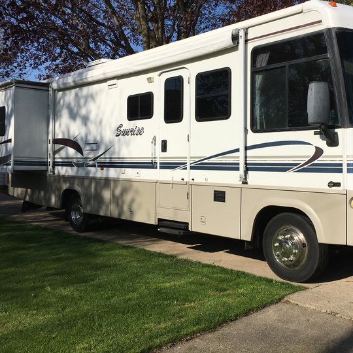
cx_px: 217
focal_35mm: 38
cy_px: 162
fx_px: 438
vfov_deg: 43.8
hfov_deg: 43.6
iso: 25
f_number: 2.2
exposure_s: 1/3497
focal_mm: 4.15
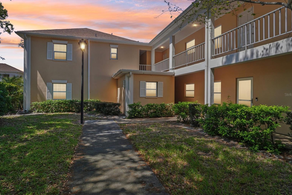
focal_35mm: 22
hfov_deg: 78.6
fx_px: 178
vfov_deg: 57.2
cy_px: 94
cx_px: 149
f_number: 8
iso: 100
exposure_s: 1/60
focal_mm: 14
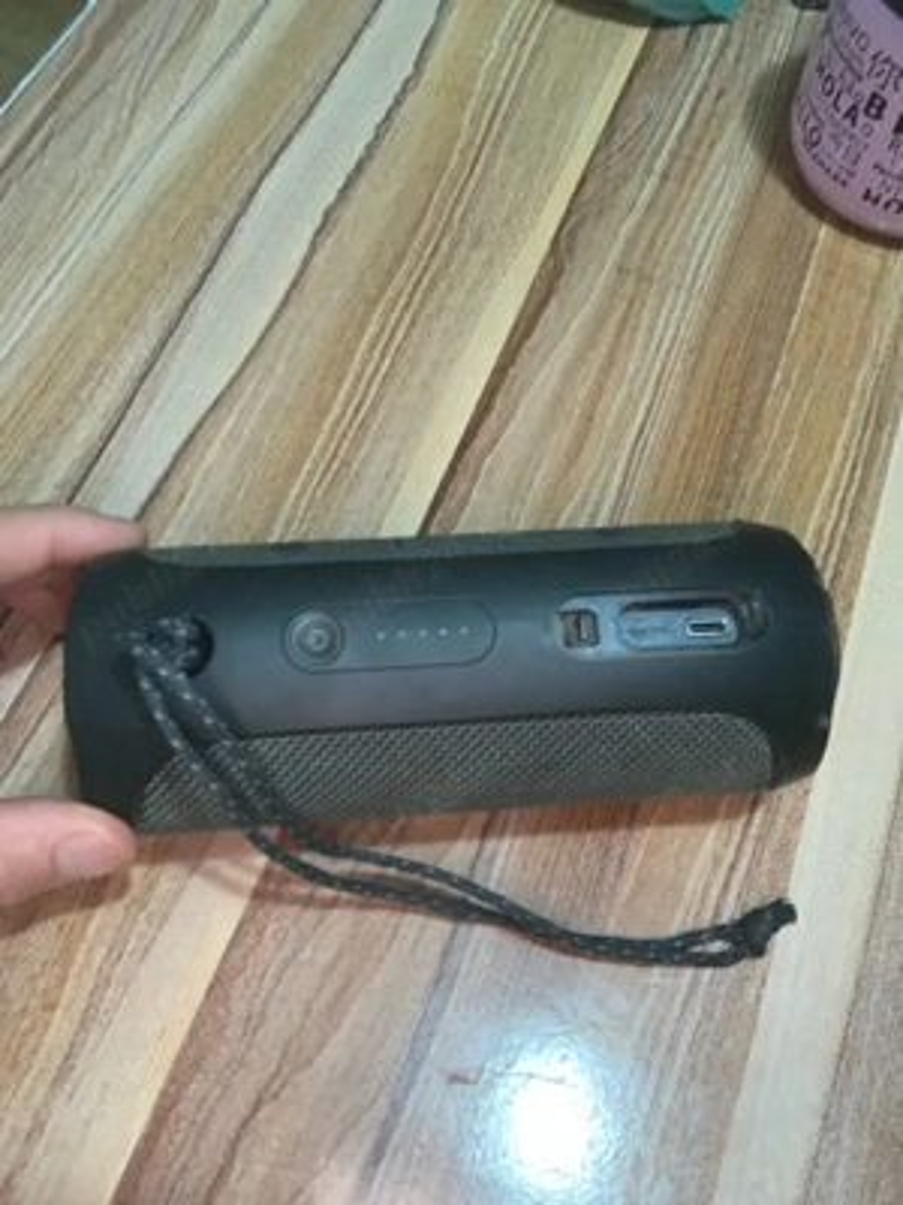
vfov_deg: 56.8
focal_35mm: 32
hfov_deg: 44.2
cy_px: 602
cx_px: 452
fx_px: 1113
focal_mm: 2.87
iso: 320
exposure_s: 1/33
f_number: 2.2
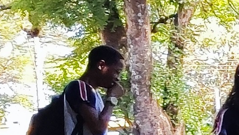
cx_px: 734
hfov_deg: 9.0
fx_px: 1204
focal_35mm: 190
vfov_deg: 6.3
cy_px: 228
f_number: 1.8
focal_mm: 5.4
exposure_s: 1/911
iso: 250
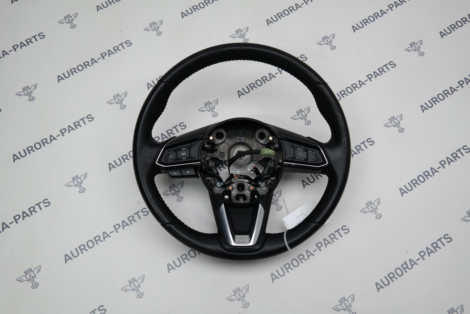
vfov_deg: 36.9
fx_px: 470
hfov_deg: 53.1
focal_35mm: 36
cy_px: 157
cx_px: 235
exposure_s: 1/100
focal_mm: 24
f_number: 4
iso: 200
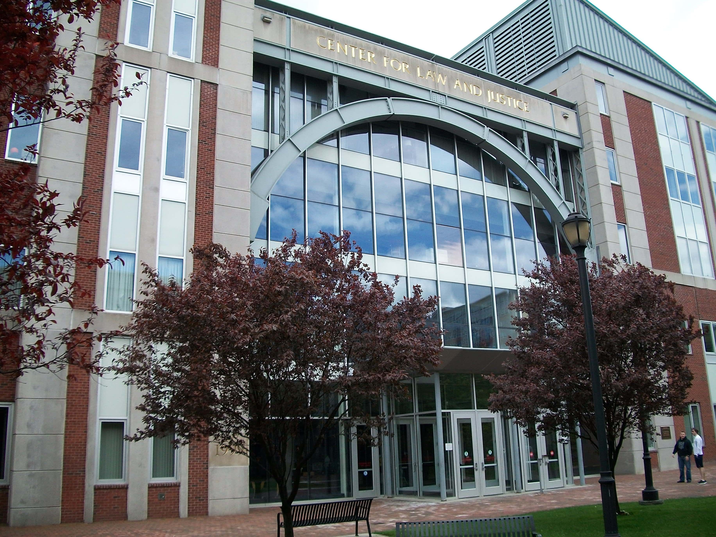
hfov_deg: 56.8
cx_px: 358
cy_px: 268
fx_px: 662
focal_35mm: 32
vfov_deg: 44.2
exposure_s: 1/500
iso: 80
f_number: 2.9
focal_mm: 5.7
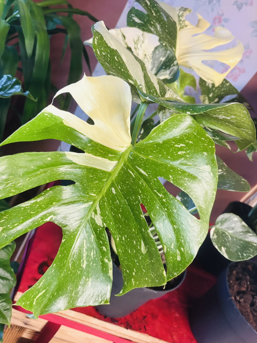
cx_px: 101
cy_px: 168
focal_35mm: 32
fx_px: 317
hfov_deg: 43.9
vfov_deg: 56.8
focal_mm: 5.96
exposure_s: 1/33
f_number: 1.6
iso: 400
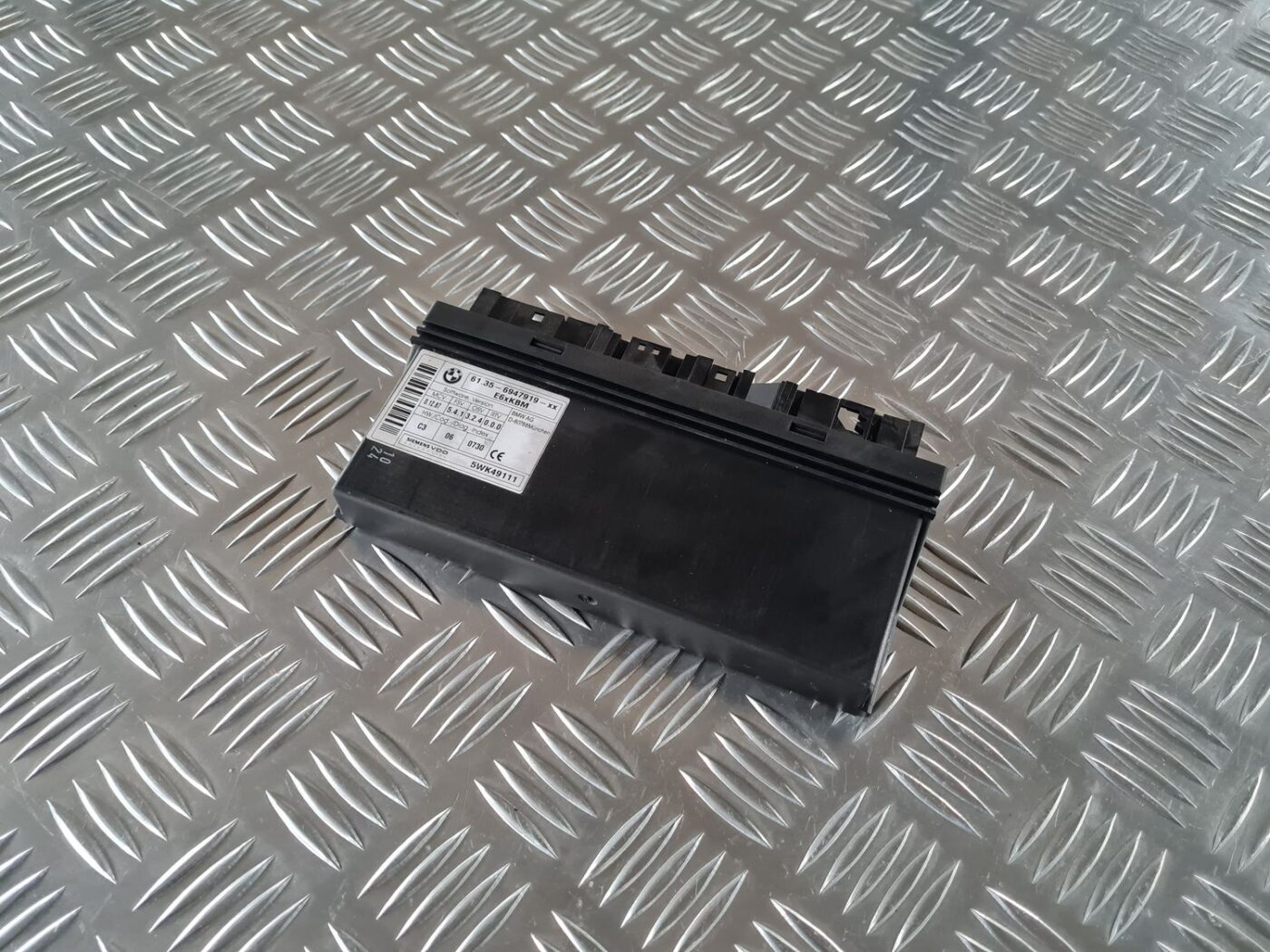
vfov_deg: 53.1
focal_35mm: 26
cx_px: 635
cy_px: 476
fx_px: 954
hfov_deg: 67.3
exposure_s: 1/50
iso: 500
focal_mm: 5.4
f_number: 1.8
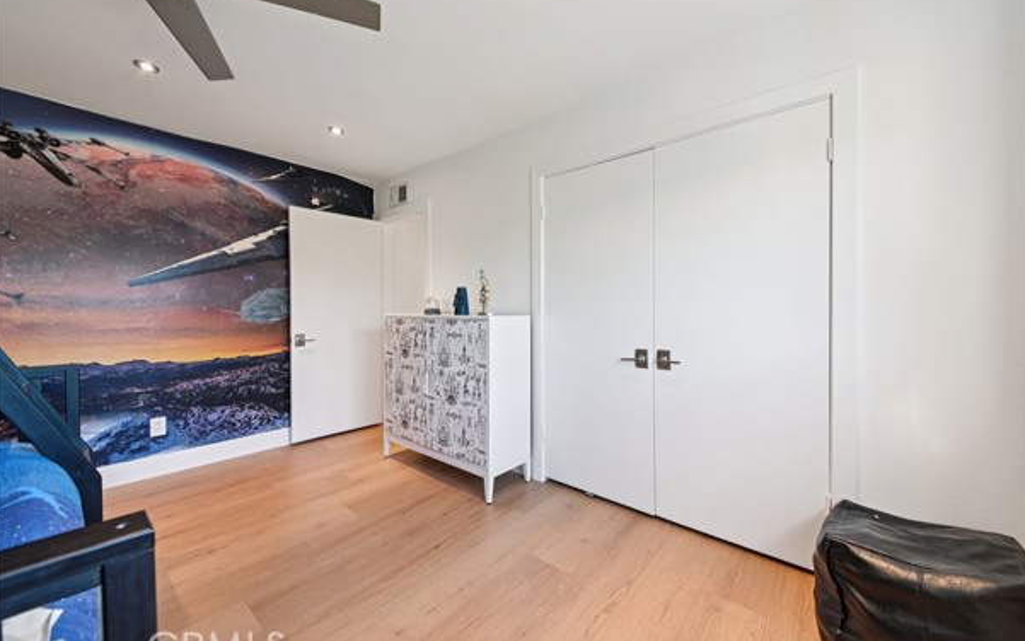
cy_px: 309
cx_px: 539
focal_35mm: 13
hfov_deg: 109.2
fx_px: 363
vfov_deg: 82.8
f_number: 8
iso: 320
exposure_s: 1/8
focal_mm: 12
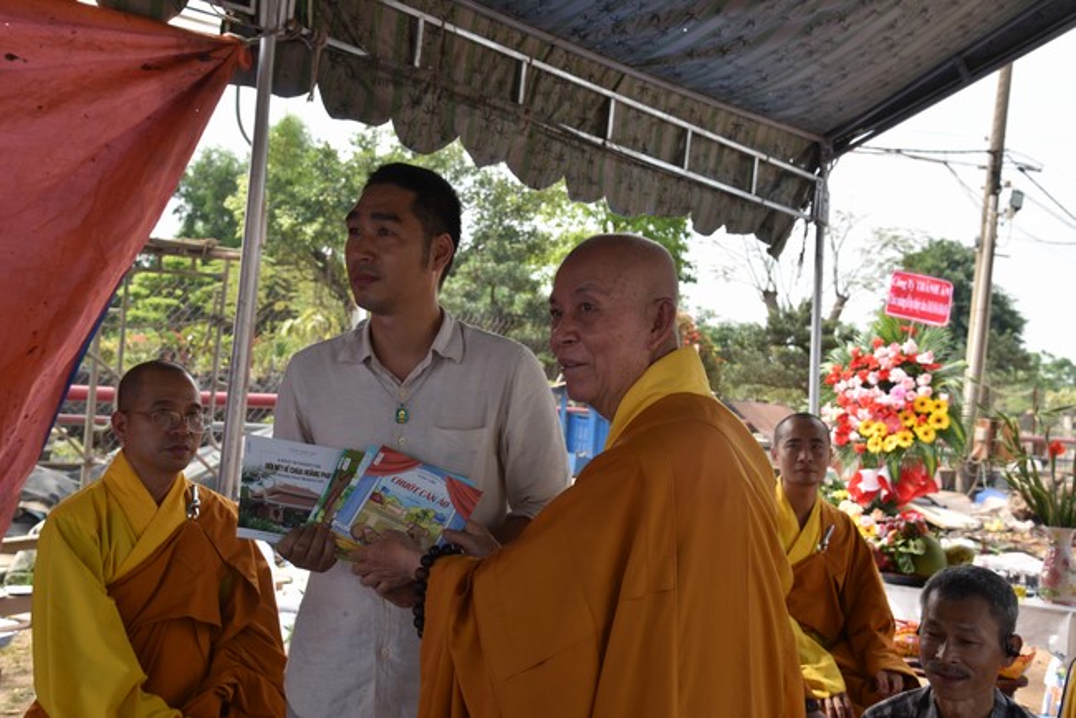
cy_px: 359
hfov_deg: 42.7
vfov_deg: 29.3
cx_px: 538
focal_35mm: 46
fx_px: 1375
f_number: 8
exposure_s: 1/250
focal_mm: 46
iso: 320
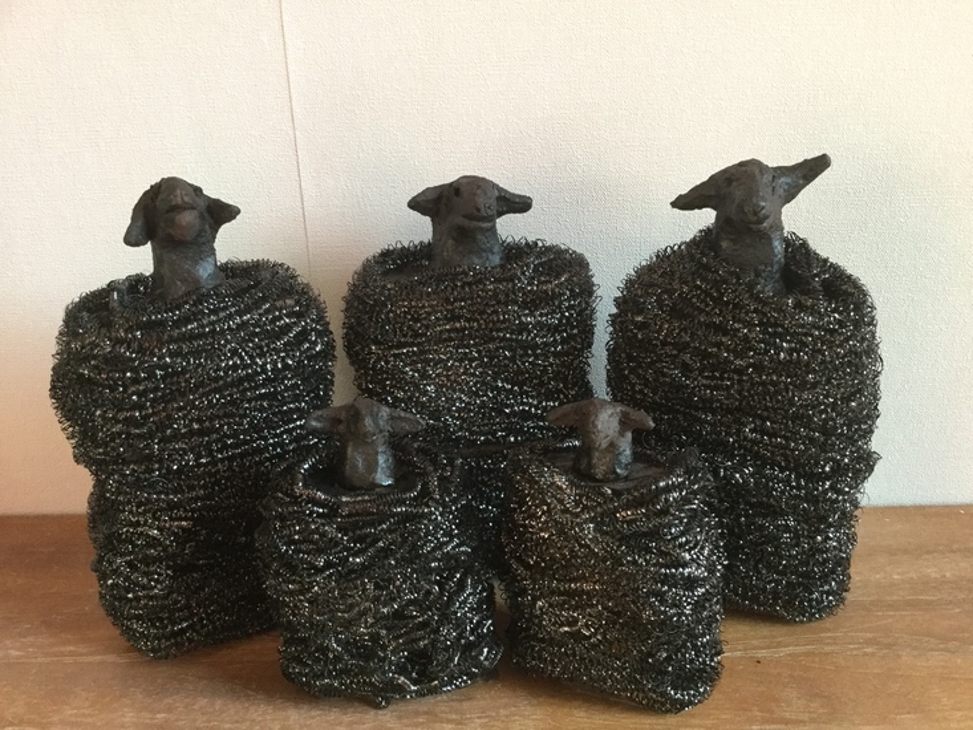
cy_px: 365
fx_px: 872
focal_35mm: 31
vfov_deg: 45.5
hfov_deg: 58.3
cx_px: 486
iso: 160
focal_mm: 3.3
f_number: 2.4
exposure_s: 1/33
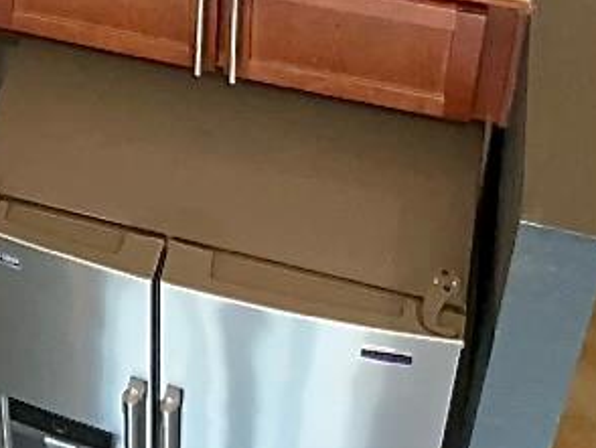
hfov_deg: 19.9
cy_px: -300
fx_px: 1620
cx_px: -57
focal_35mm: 94
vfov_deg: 14.3
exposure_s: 1/60
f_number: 1.8
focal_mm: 3
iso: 160
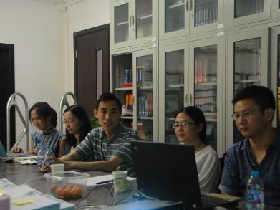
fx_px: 429
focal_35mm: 53
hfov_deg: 36.2
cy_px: 105
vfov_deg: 27.5
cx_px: 145
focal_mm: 32
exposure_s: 1/50
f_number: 4.2
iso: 500
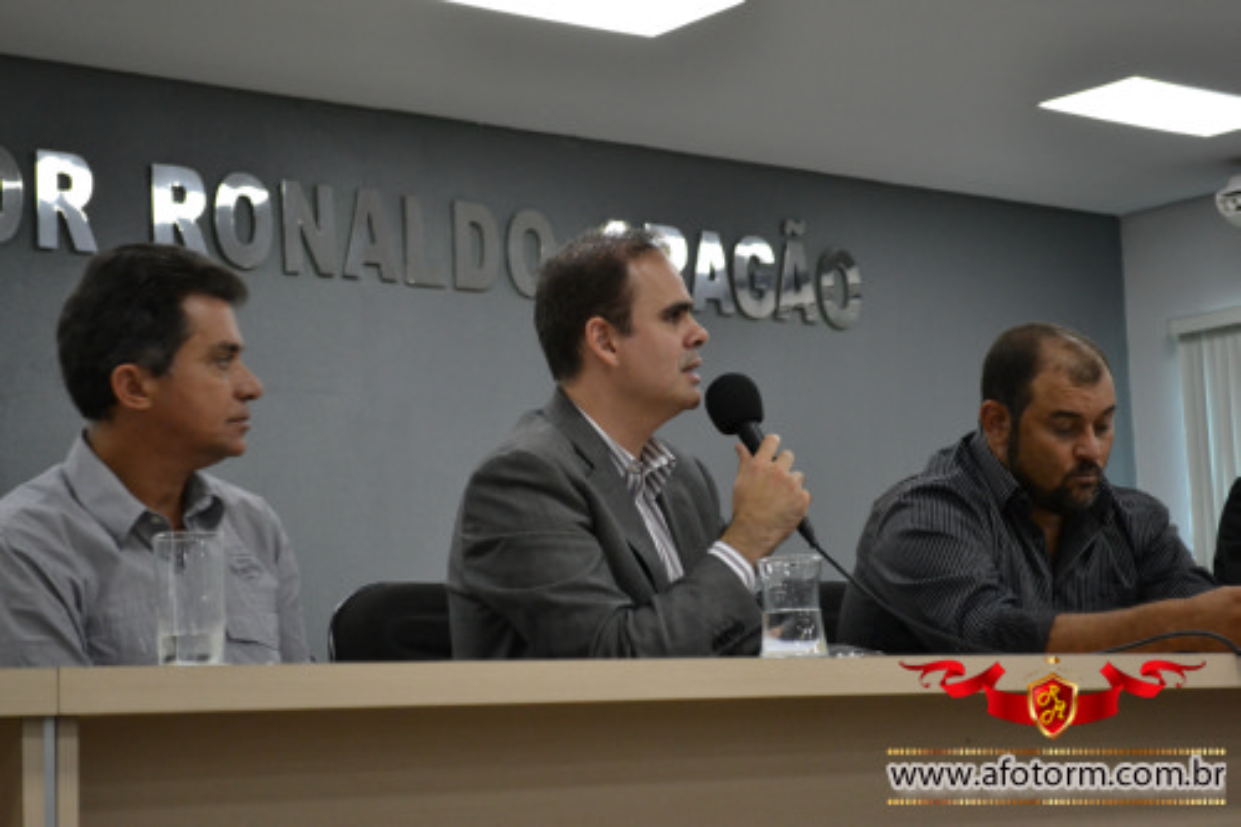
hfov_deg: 28.1
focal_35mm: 72
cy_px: 414
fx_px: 2481
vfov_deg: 18.9
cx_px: 620
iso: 1600
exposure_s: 1/50
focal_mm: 48
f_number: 5.6
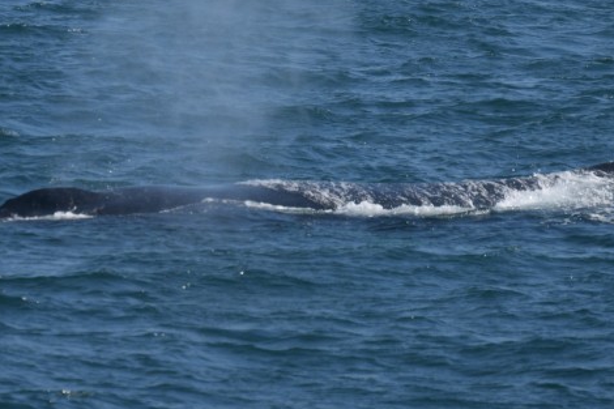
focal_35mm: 690
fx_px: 11764
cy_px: 110
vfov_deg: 2.0
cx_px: 223
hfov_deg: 3.0
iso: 200
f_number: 5.6
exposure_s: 1/1600
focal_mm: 200
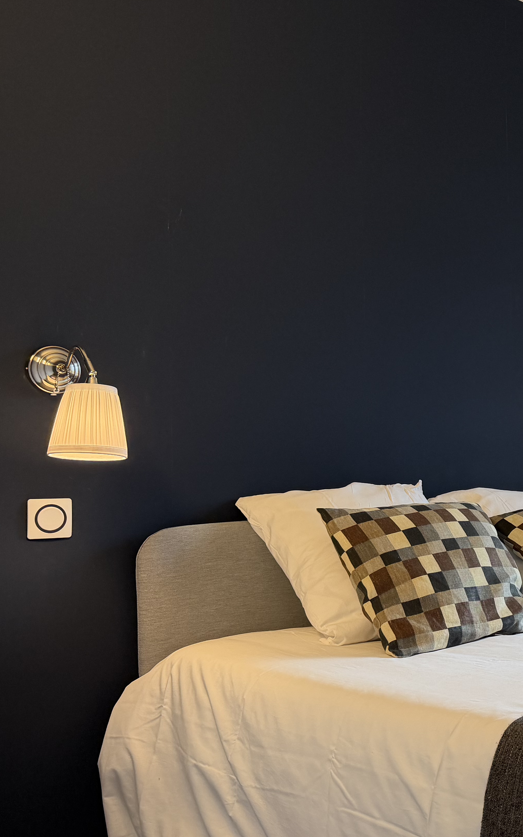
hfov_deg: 24.7
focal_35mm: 45
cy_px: 456
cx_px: 688
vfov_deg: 44.3
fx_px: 1026
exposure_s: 1/100
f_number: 1.78
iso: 125
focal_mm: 6.76
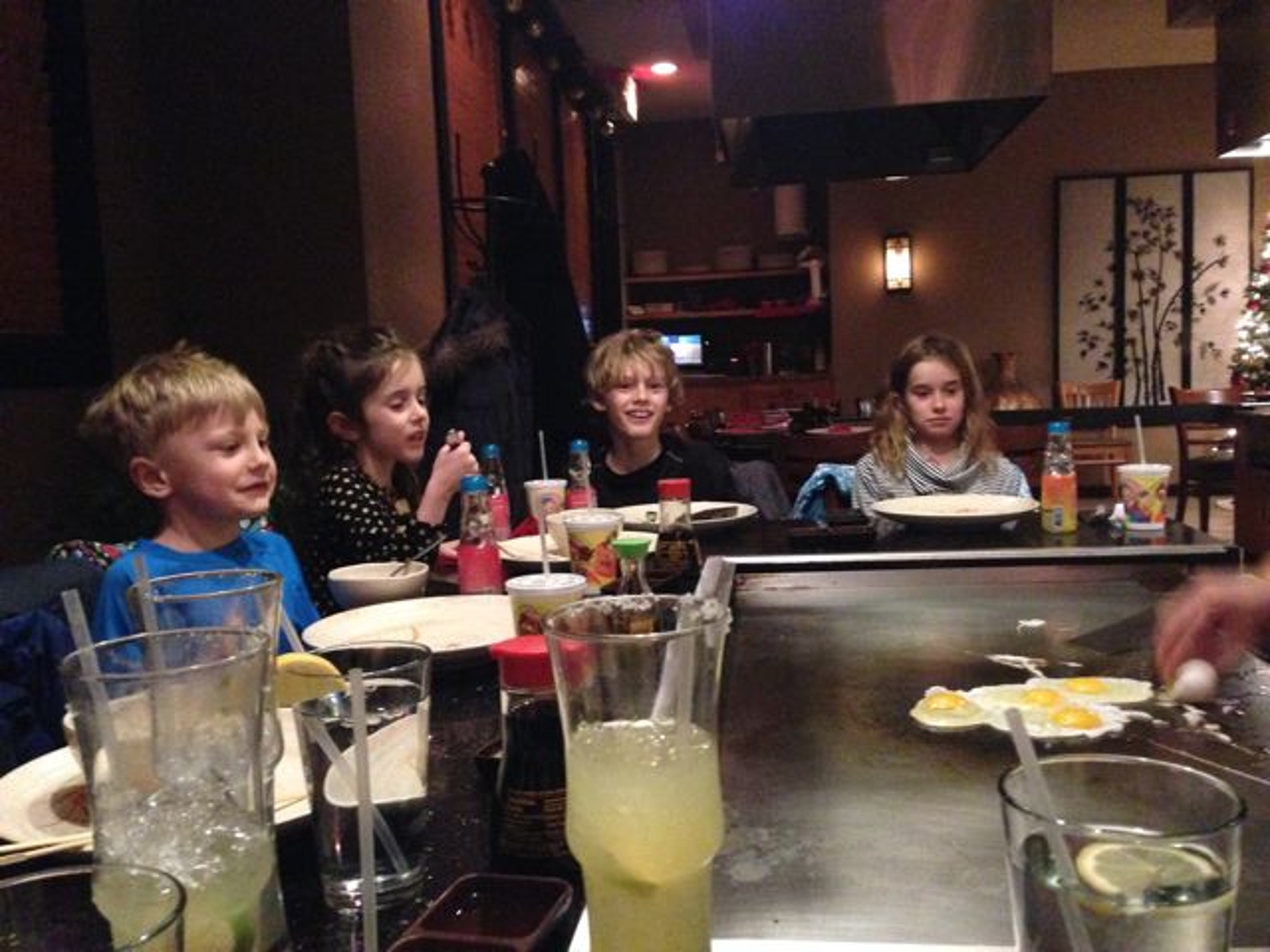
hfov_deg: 55.4
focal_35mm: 33
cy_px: 476
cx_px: 635
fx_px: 1211
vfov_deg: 42.9
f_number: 2.4
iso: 800
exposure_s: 1/15
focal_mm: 4.12
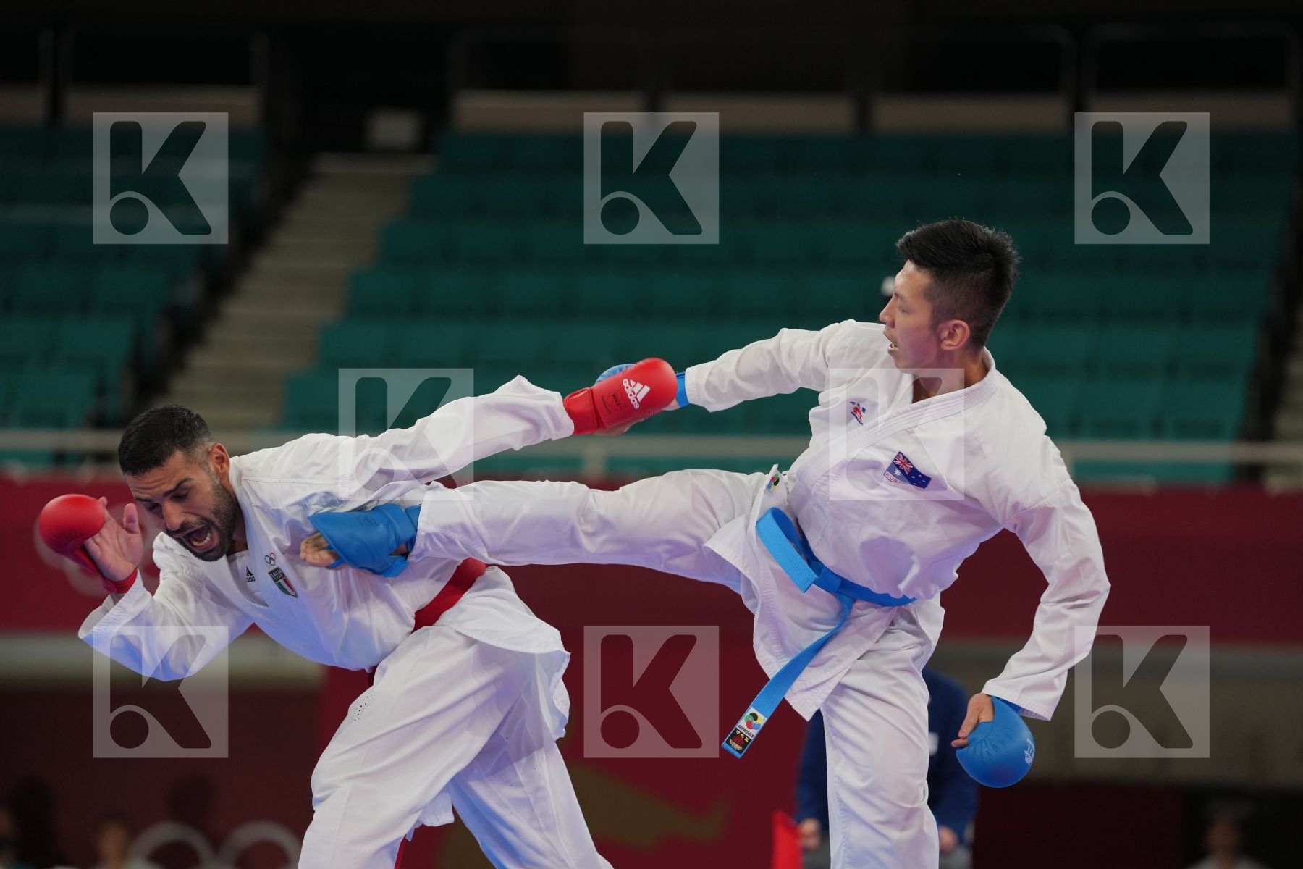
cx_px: 652
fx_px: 7238
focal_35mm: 200
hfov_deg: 10.3
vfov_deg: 6.9
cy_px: 434
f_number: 2.8
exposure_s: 1/1000
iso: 500
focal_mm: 200
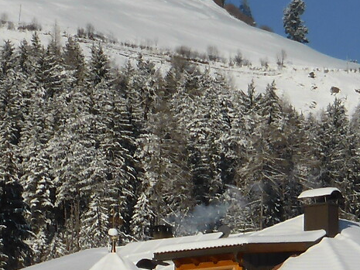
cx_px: 407
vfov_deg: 3.9
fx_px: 3911
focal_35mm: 376
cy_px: 392
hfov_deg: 5.3
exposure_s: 1/1600
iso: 100
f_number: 5.2
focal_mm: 15.1
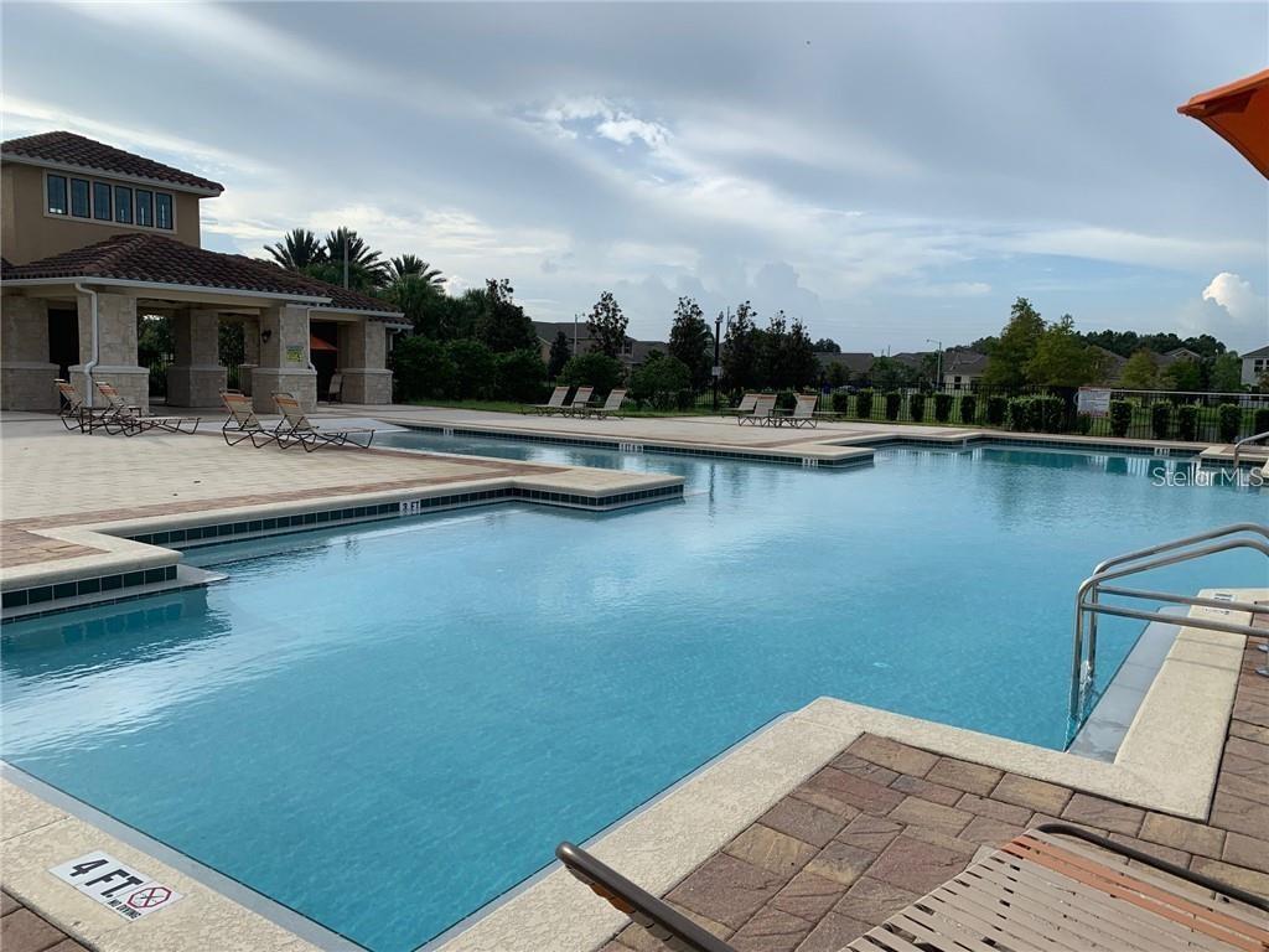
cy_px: 476
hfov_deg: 67.3
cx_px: 634
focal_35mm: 26
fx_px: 953
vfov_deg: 53.1
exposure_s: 1/2208
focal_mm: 4.25
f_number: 1.8
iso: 25
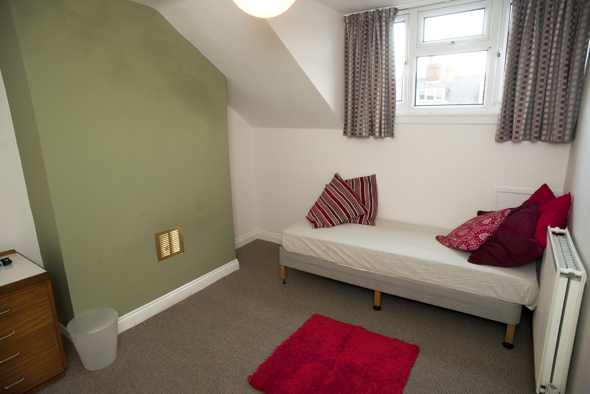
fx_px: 328
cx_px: 295
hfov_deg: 84.0
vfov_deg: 61.9
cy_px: 197
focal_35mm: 20
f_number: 5
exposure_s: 1/40
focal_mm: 20
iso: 400
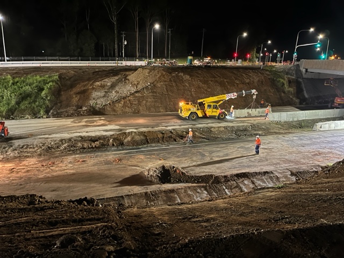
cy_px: 129
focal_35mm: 26
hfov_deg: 67.3
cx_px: 172
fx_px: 258
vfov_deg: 53.1
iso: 640
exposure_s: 1/14
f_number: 1.6
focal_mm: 5.1
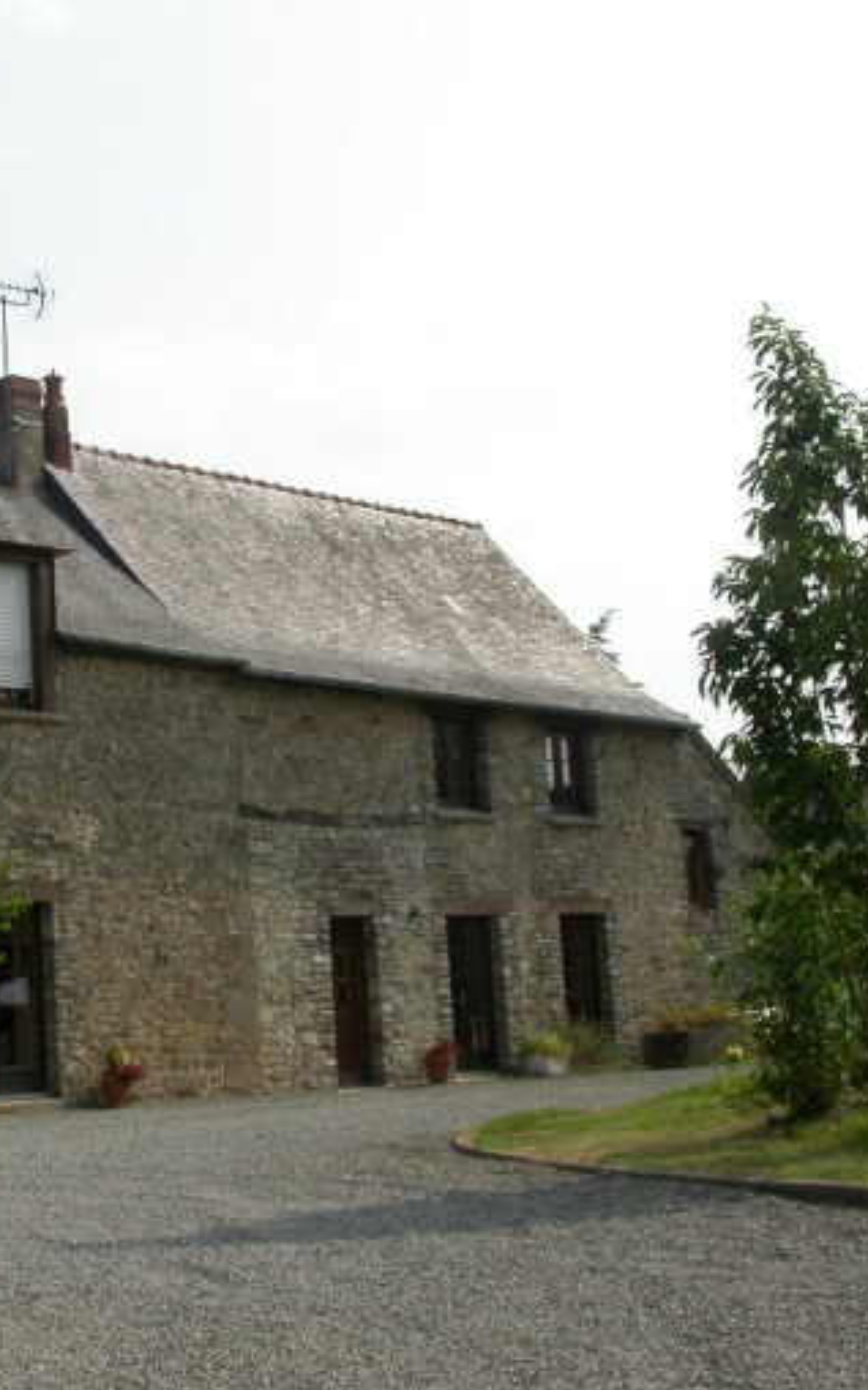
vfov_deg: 37.5
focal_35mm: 54
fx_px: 2044
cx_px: 112
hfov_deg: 23.4
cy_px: 694
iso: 100
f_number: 7.5
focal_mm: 7.85
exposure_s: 1/469
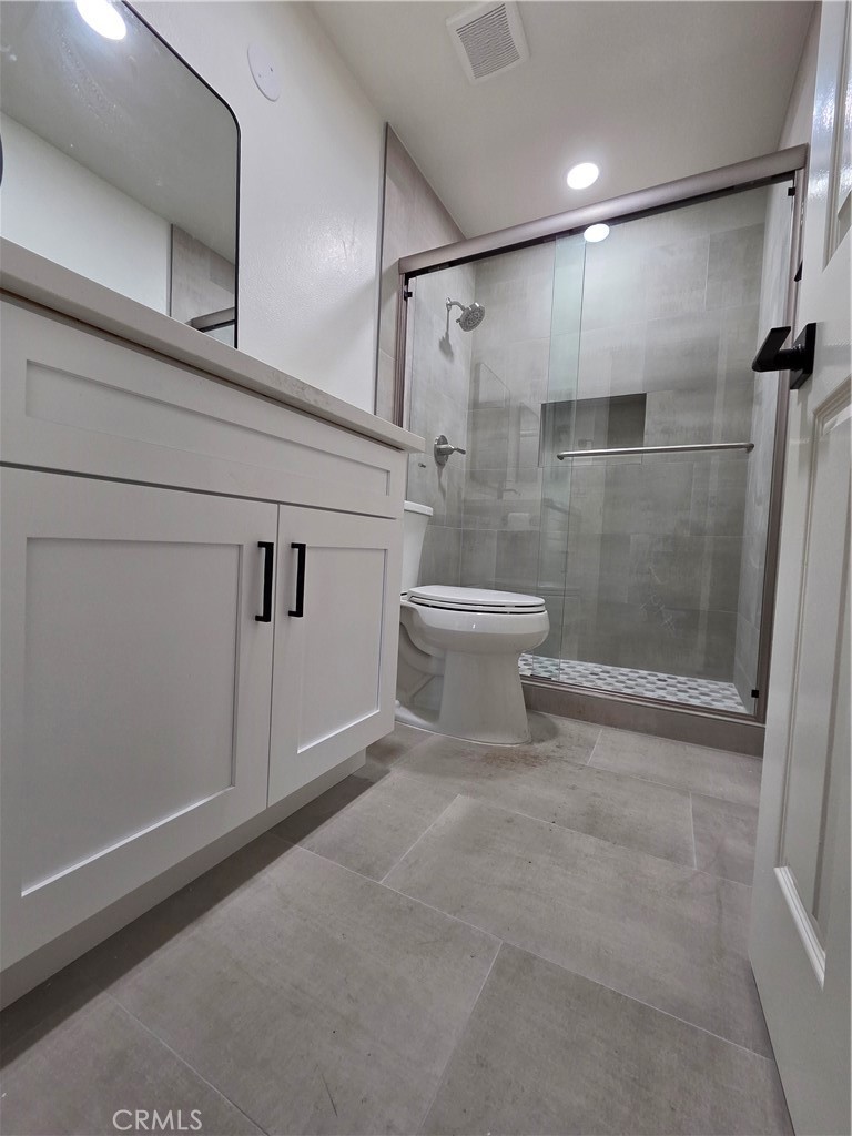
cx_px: 426
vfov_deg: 106.2
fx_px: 427
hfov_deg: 89.9
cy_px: 568
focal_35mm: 13
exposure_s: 1/60
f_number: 2.2
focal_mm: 2.2
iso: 250
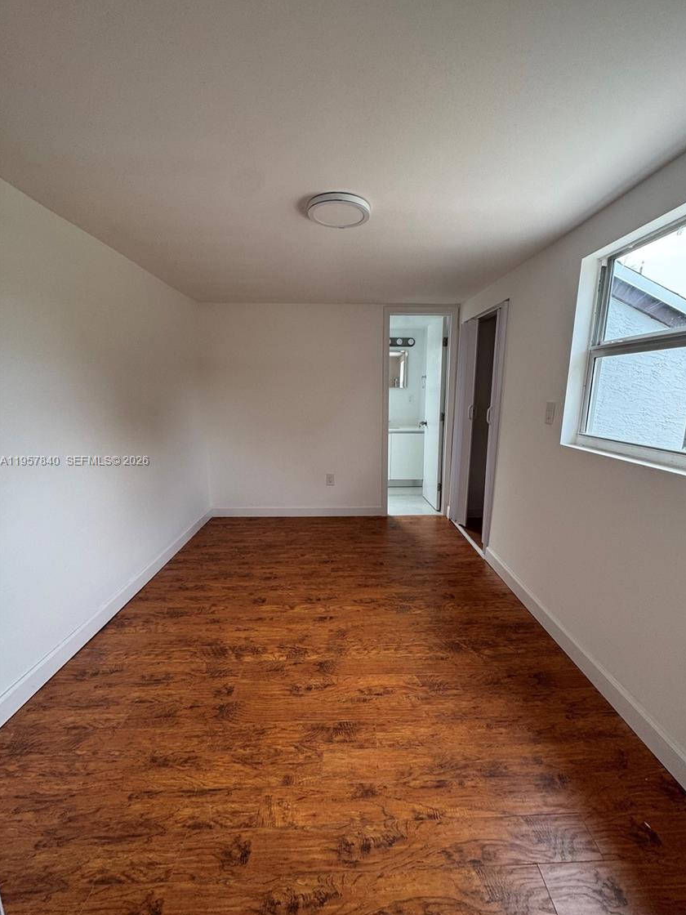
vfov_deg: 98.2
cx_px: 365
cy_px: 462
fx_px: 396
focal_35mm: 15
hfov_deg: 81.6
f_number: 2.2
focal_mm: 2.22
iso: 100
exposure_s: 1/99
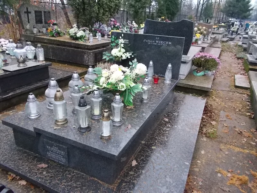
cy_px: 96
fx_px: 193
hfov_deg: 67.3
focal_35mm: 26
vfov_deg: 53.1
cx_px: 128
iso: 400
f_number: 3.2
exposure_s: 1/200
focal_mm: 4.6
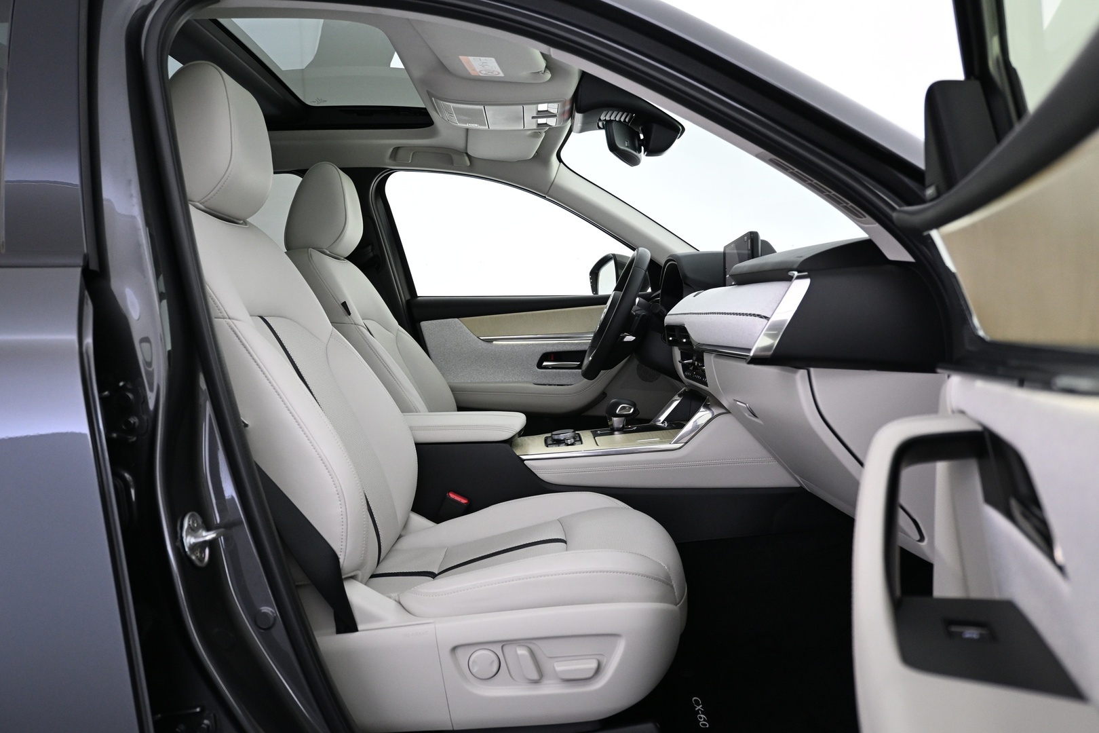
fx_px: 824
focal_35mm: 27
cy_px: 366
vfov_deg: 47.9
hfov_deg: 67.4
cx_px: 550
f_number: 3.5
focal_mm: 18
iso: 1100
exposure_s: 1/30
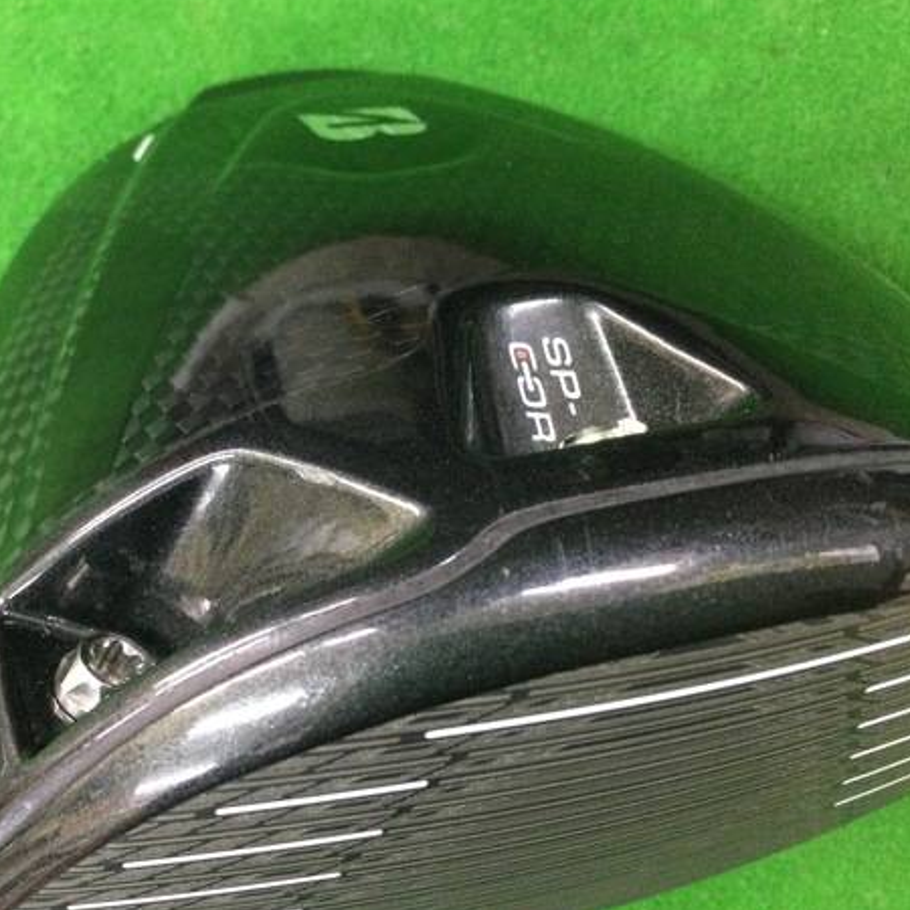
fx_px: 1160
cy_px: 453
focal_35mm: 39
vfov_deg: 42.8
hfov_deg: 42.3
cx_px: 303
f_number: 2.4
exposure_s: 1/15
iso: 200
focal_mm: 3.3
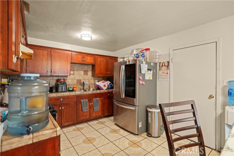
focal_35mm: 16
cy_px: 78
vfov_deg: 73.8
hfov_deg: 96.7
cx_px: 117
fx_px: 104
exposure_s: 1/60
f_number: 1.8
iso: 800
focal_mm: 16
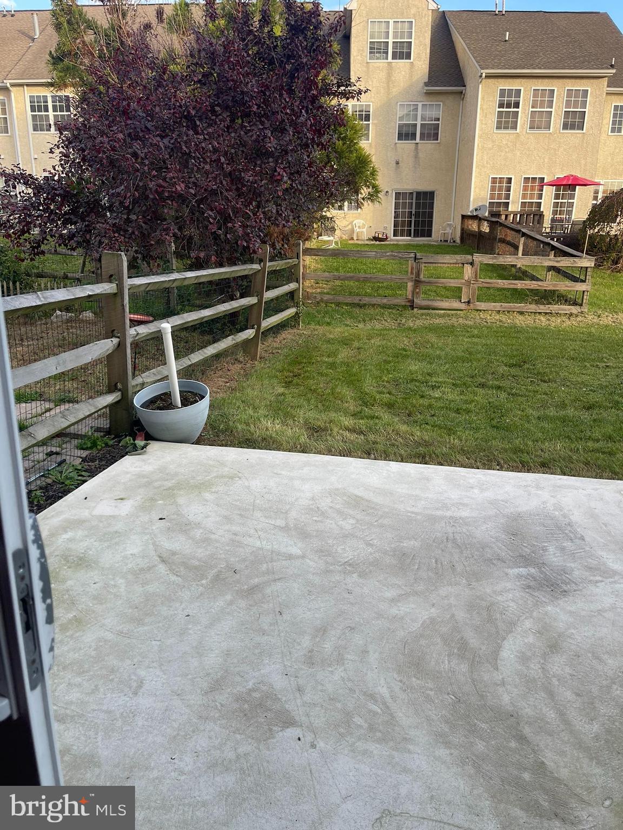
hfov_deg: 54.9
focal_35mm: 25
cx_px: 312
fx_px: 600
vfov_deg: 69.4
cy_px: 415
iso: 32
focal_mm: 5.1
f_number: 1.6
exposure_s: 1/454
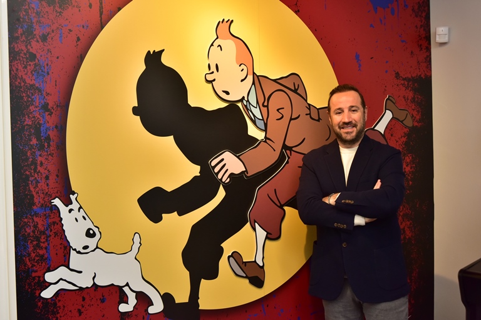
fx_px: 601
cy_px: 160
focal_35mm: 45
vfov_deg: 29.9
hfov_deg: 43.6
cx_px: 240
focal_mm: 45
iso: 1250
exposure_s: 1/100
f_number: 4.5
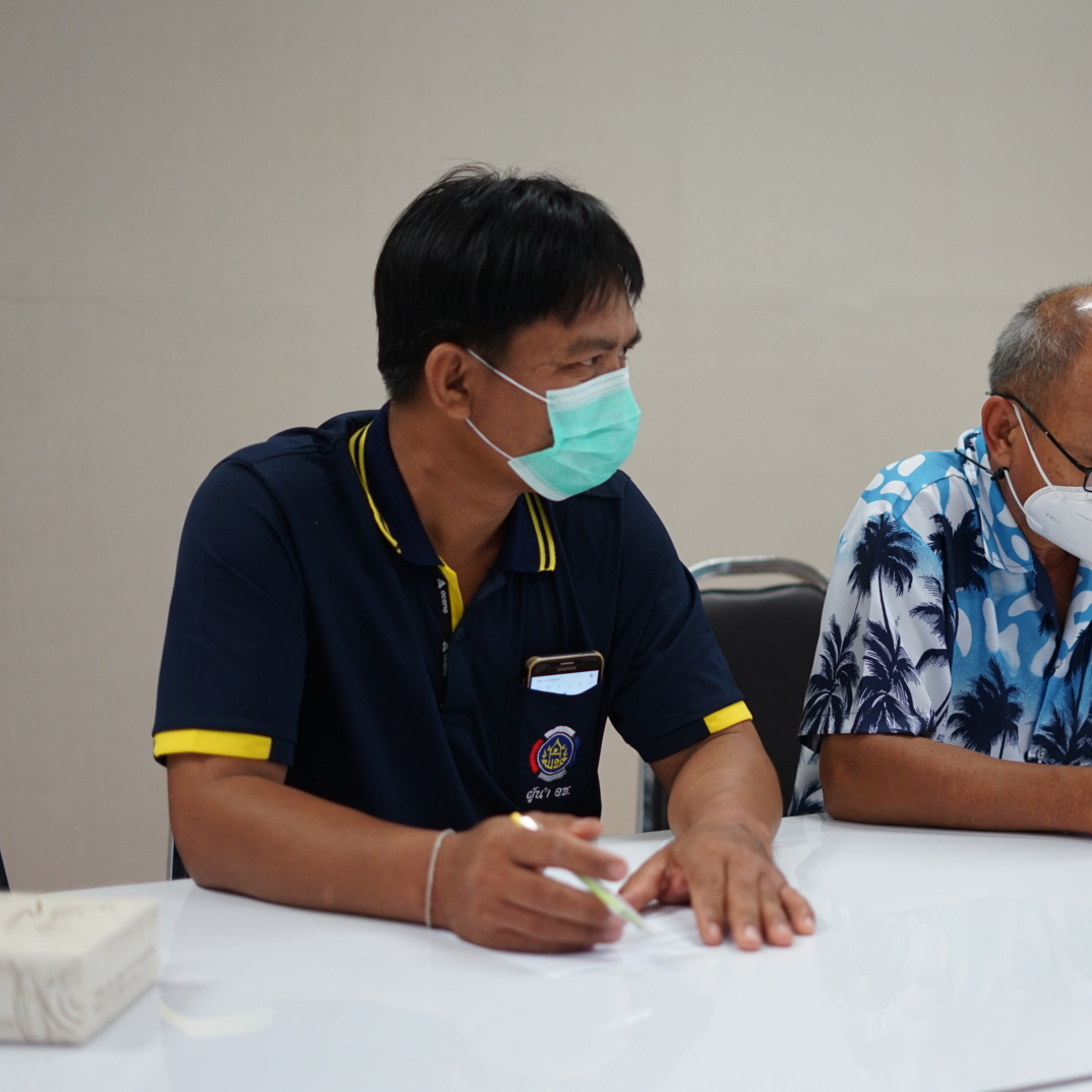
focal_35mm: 64
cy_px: 544
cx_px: 785
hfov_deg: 26.6
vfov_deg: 26.9
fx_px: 2284
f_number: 2
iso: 400
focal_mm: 50
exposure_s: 1/100
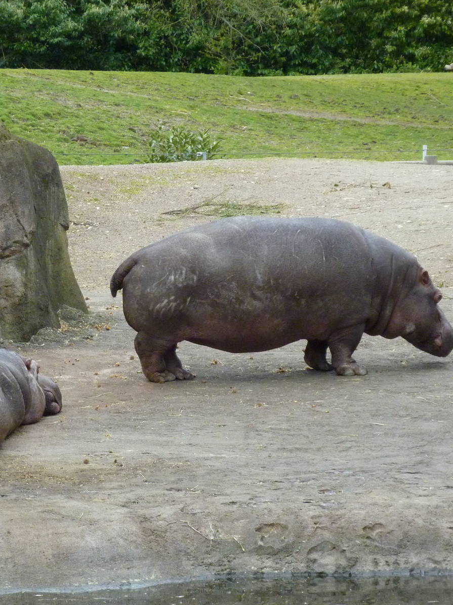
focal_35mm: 197
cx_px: 178
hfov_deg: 7.5
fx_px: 3439
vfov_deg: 10.0
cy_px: 302
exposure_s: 1/500
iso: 400
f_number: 4.5
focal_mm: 24.1
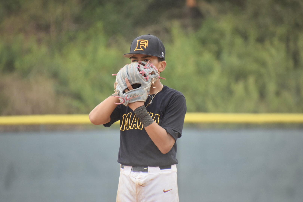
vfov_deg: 2.3
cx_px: 152
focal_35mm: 600
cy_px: 101
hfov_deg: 3.4
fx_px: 5050
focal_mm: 400
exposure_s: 1/1000
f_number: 6.3
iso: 720
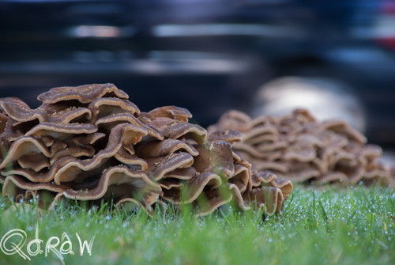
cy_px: 132
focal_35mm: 225
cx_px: 198
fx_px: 2472
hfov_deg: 9.1
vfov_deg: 6.1
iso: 400
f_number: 5.6
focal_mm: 150
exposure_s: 1/40
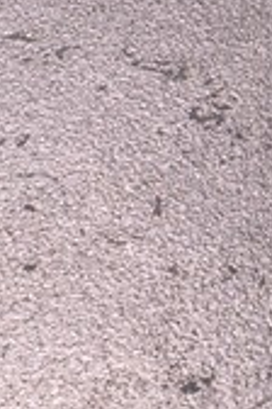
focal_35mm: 243
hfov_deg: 5.4
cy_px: 687
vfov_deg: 8.2
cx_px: 767
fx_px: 2754
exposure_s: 1/6
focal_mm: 34
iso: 100
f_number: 16
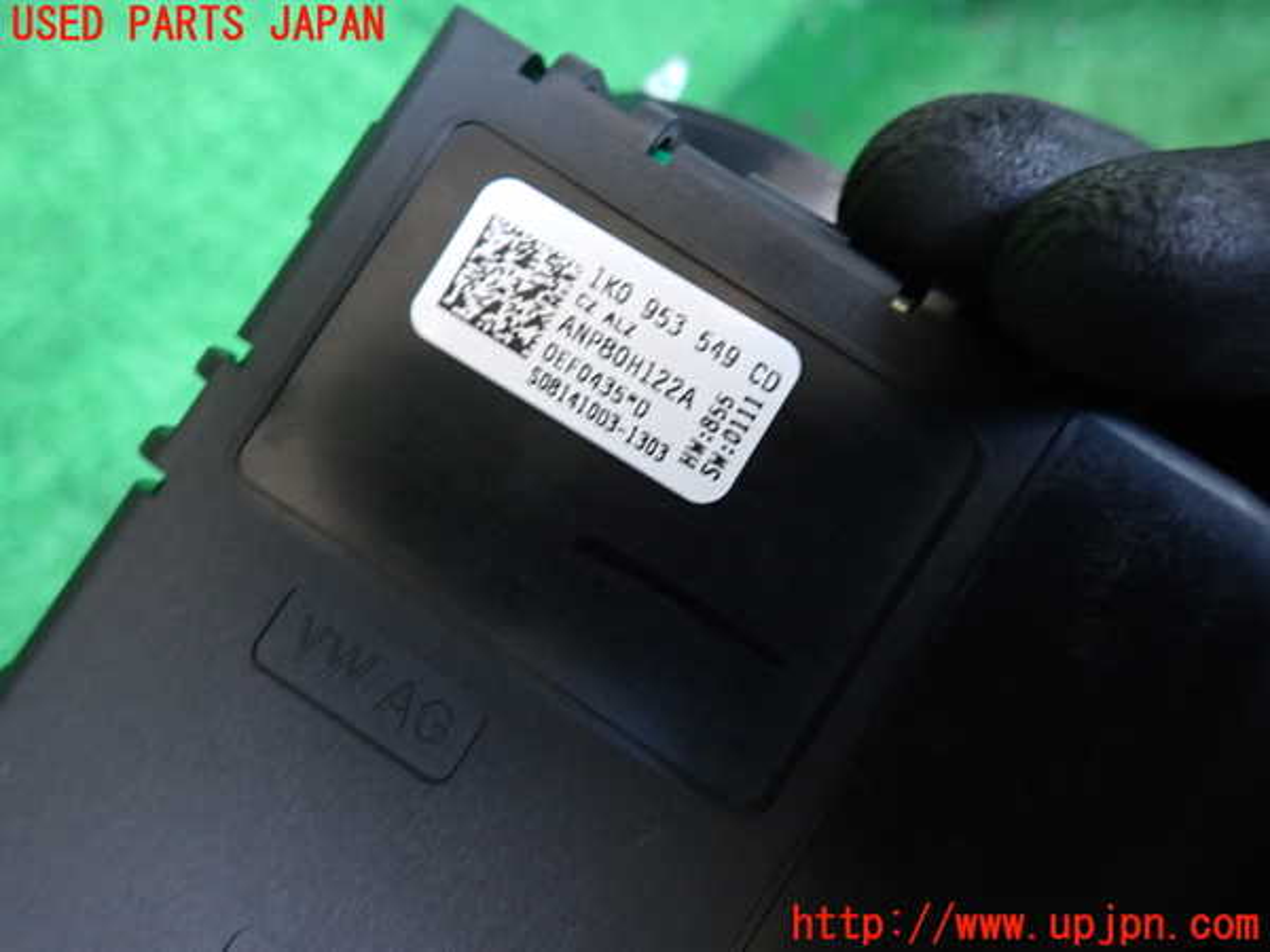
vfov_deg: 54.9
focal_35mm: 25
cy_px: 476
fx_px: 917
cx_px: 635
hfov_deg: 69.4
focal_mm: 4.5
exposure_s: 1/30
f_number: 2
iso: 400
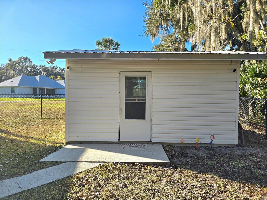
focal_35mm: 23
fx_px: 177
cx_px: 134
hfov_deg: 73.9
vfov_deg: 58.9
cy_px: 100
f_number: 1.7
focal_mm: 6.3
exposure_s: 1/500
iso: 12
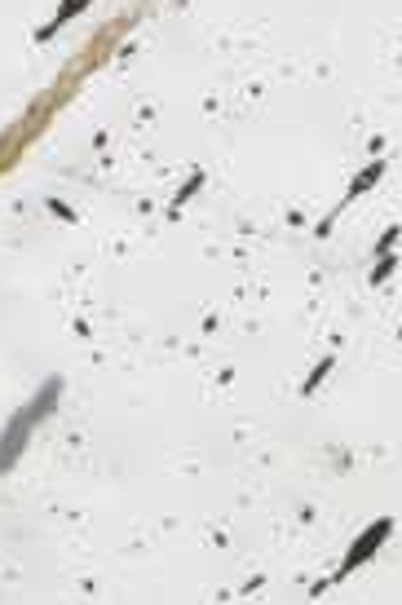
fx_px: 9477
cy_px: -1117
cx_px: 93
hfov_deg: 2.4
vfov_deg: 3.6
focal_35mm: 564
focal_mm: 43
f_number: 16
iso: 200
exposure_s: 1/180
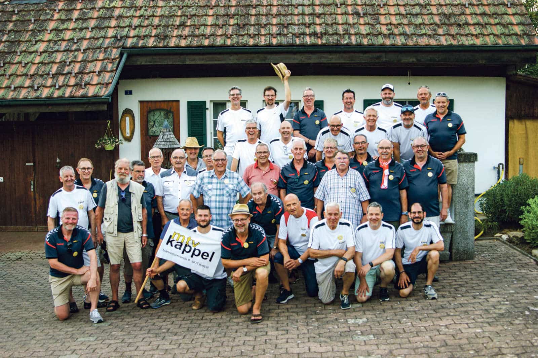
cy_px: 179
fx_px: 672
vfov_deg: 29.8
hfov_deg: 43.6
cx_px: 269
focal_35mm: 45
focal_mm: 30
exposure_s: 1/60
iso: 100
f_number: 2.8
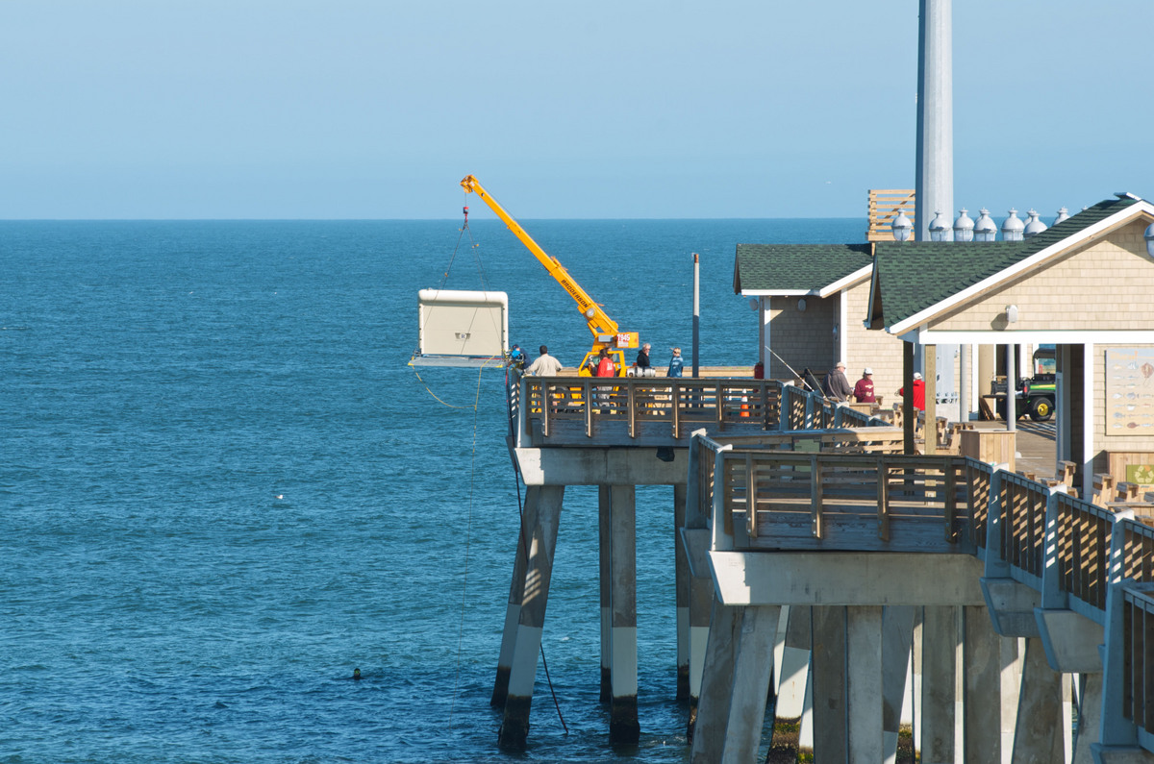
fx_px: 9597
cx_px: 577
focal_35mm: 300
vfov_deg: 4.6
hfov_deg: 6.9
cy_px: 382
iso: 100
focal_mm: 200
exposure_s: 1/50
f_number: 11
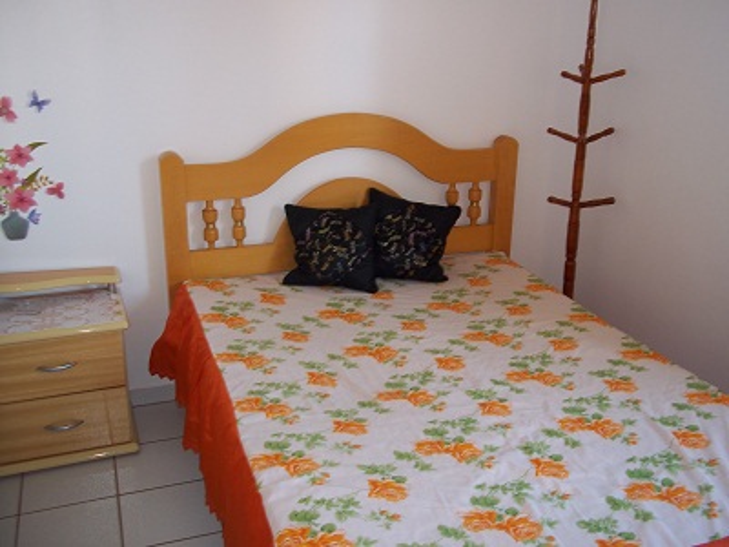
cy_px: 274
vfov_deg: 39.7
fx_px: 758
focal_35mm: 36
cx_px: 364
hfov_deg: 51.4
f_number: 3.1
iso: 80
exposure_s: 1/30
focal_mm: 6.5
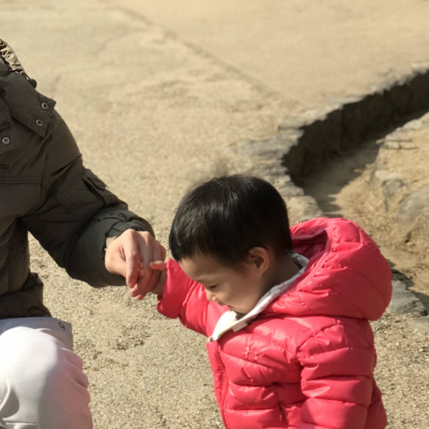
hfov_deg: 12.3
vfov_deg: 12.3
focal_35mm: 141
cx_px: 7
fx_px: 1977
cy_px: 356
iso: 20
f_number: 2.8
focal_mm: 6.6
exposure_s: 1/679
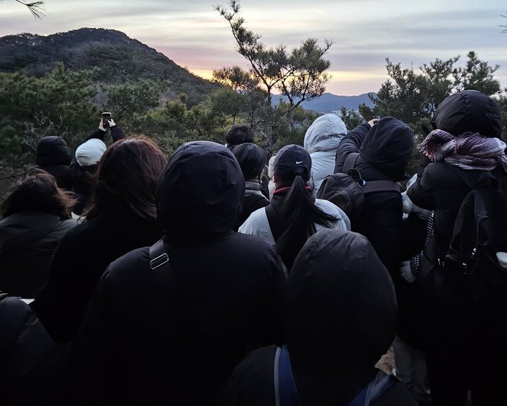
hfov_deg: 76.5
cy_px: 100
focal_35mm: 21
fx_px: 315
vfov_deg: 61.7
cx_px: 312
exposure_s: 1/60
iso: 80
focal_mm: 1.7
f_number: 2.2
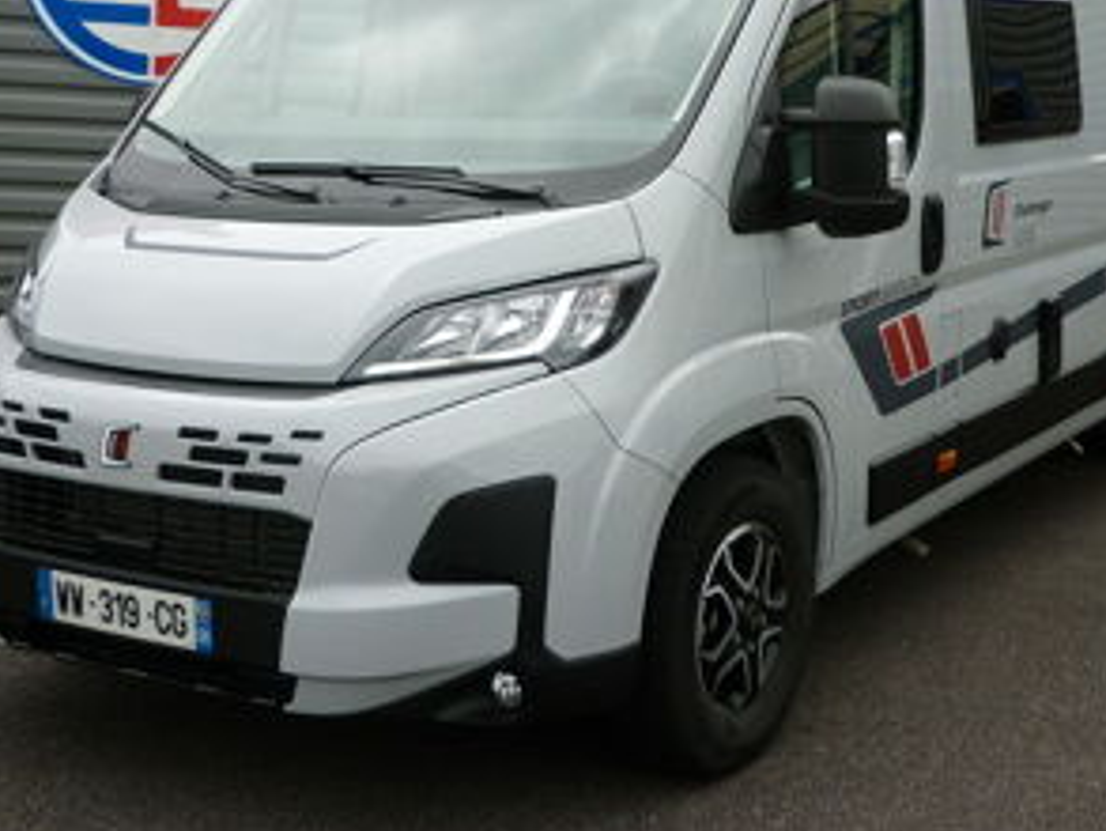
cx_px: 661
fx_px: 1726
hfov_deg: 35.4
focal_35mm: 54
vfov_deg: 26.8
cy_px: 253
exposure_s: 1/800
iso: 80
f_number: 2.8
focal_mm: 5.5
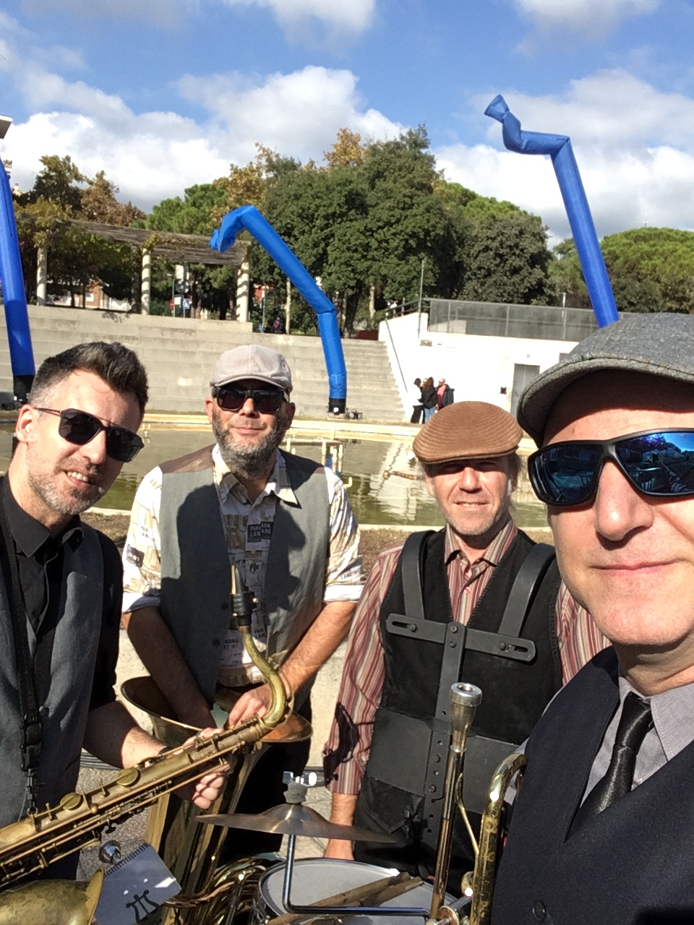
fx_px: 829
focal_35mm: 31
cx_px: 347
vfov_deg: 58.4
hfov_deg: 45.4
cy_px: 462
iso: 50
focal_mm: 2.15
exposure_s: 1/1401
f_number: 2.4
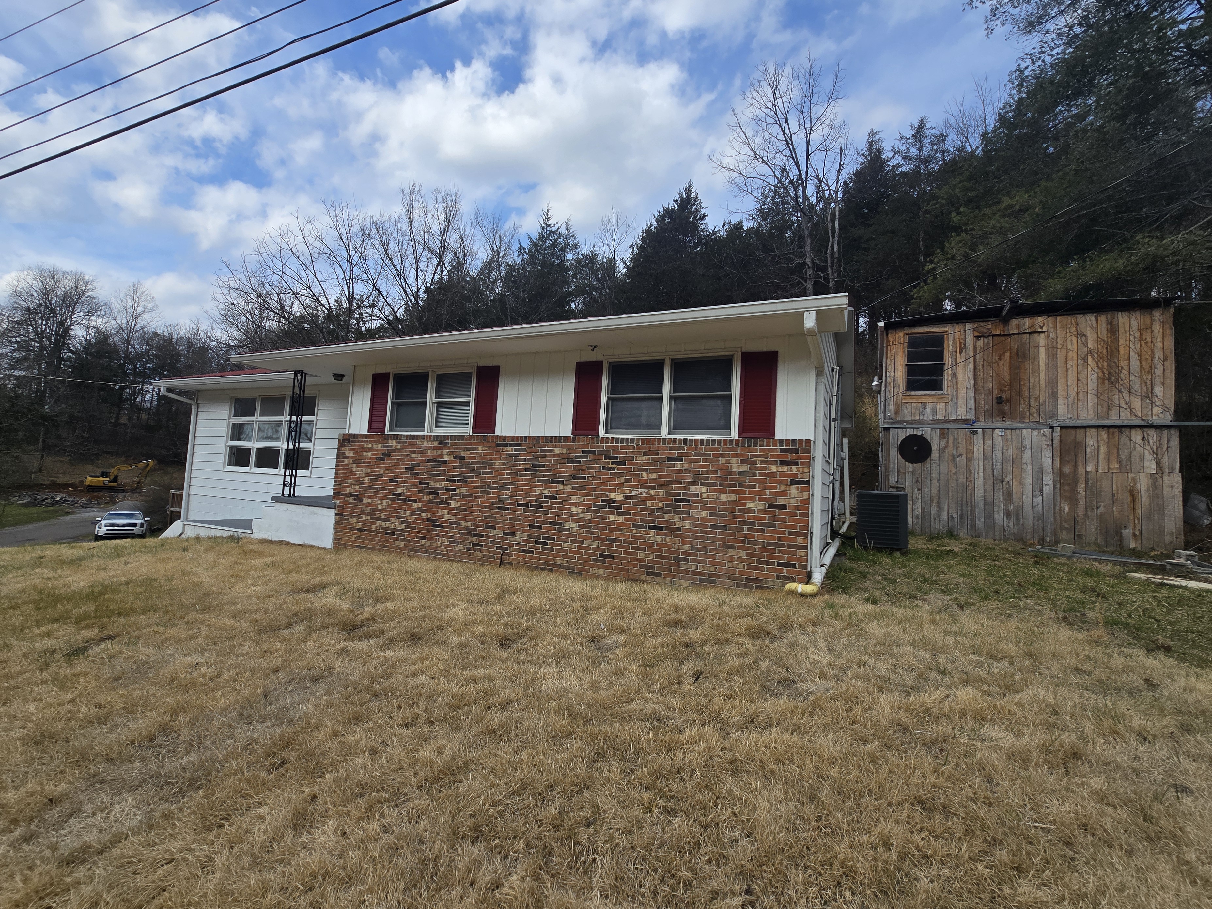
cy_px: 448
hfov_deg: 102.1
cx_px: 606
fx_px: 490
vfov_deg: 85.7
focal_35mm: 14
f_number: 2.2
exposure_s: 1/1941
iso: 50
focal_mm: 2.2
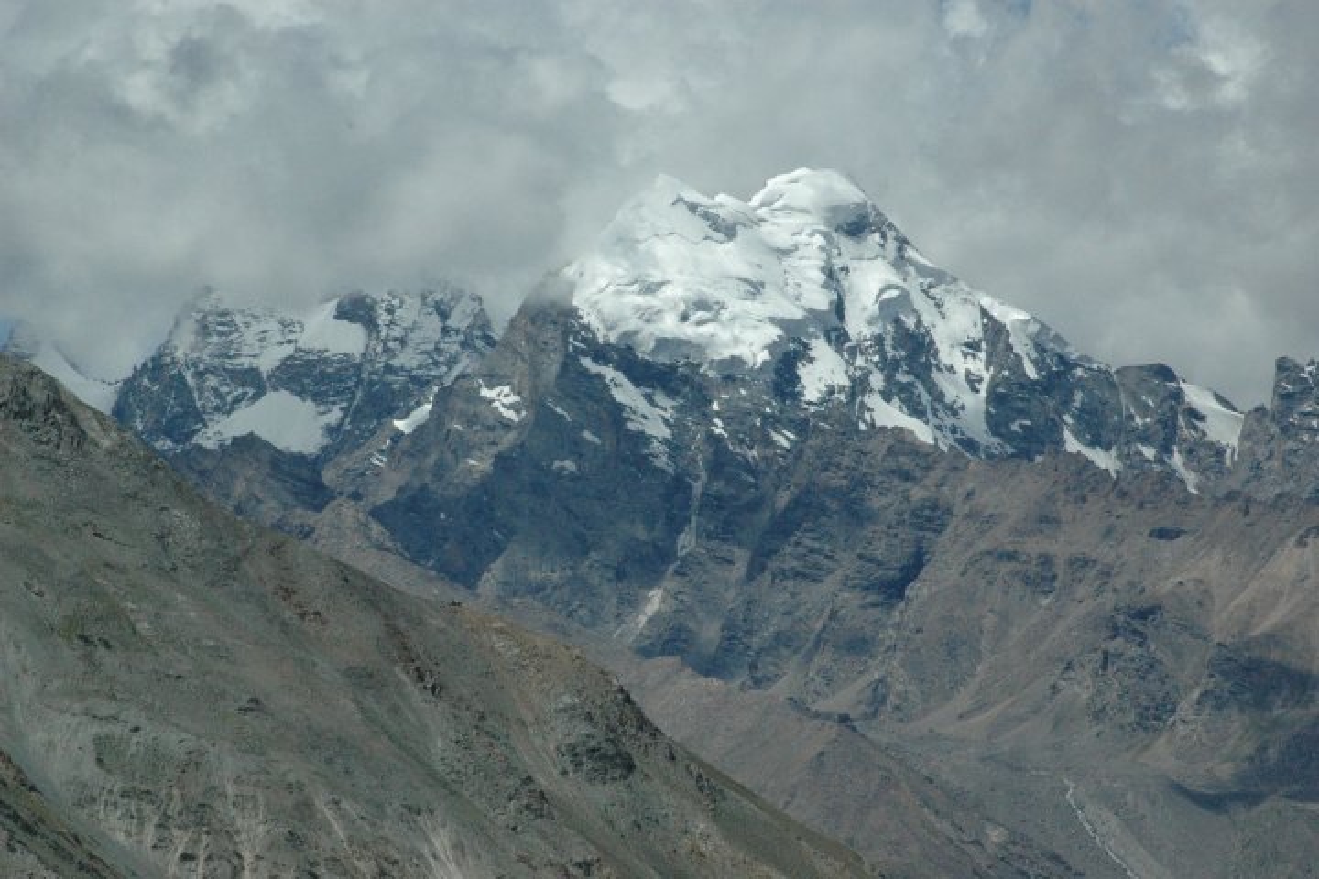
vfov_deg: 5.9
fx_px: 8518
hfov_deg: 8.9
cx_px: 660
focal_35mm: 232
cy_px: 440
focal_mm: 155
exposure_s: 1/2500
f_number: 14
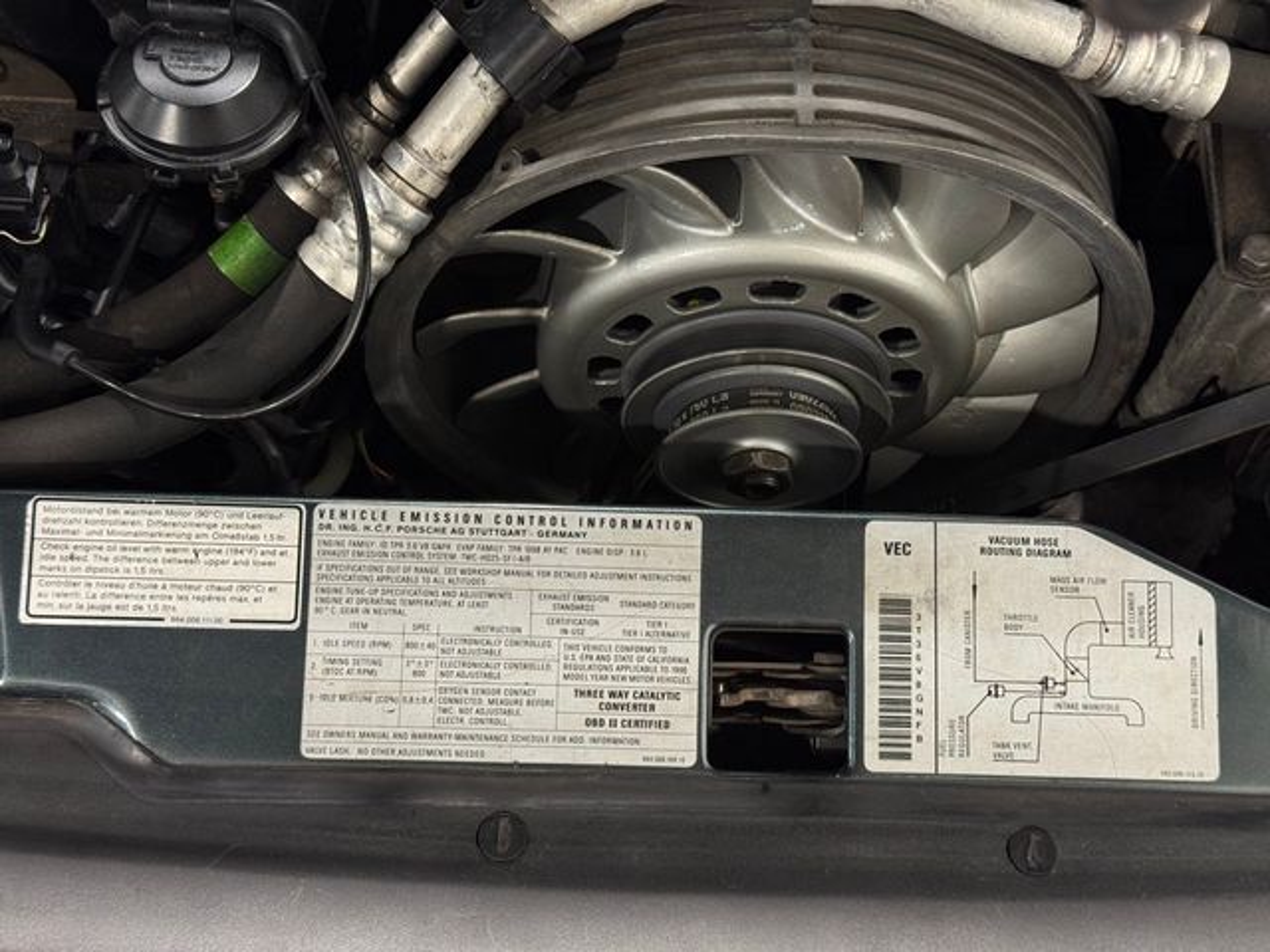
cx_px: 635
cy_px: 476
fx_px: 1761
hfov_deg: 39.7
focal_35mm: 48
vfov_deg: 30.3
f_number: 1.78
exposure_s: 1/60
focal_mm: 6.76
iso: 125
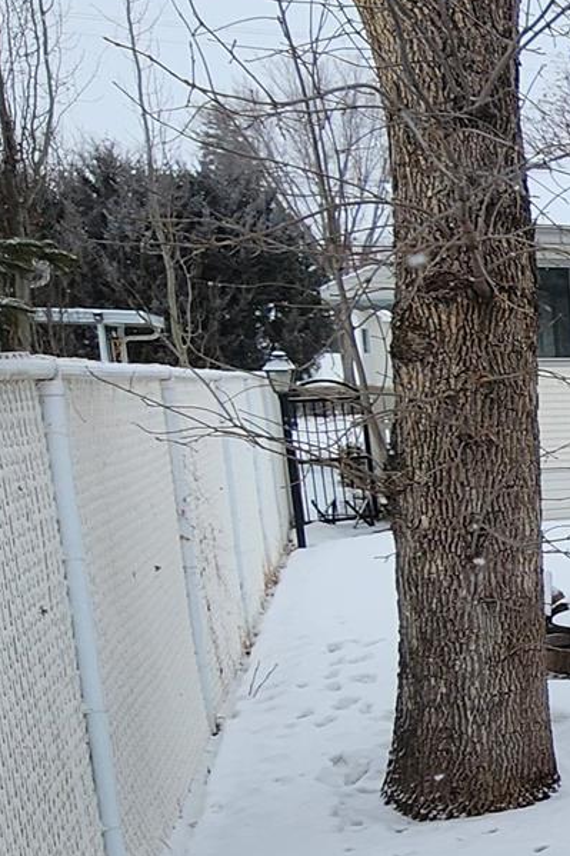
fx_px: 1236
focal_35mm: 52
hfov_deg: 17.4
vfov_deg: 37.8
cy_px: 574
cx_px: 1179
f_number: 2.2
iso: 50
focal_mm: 2.2
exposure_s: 1/1606
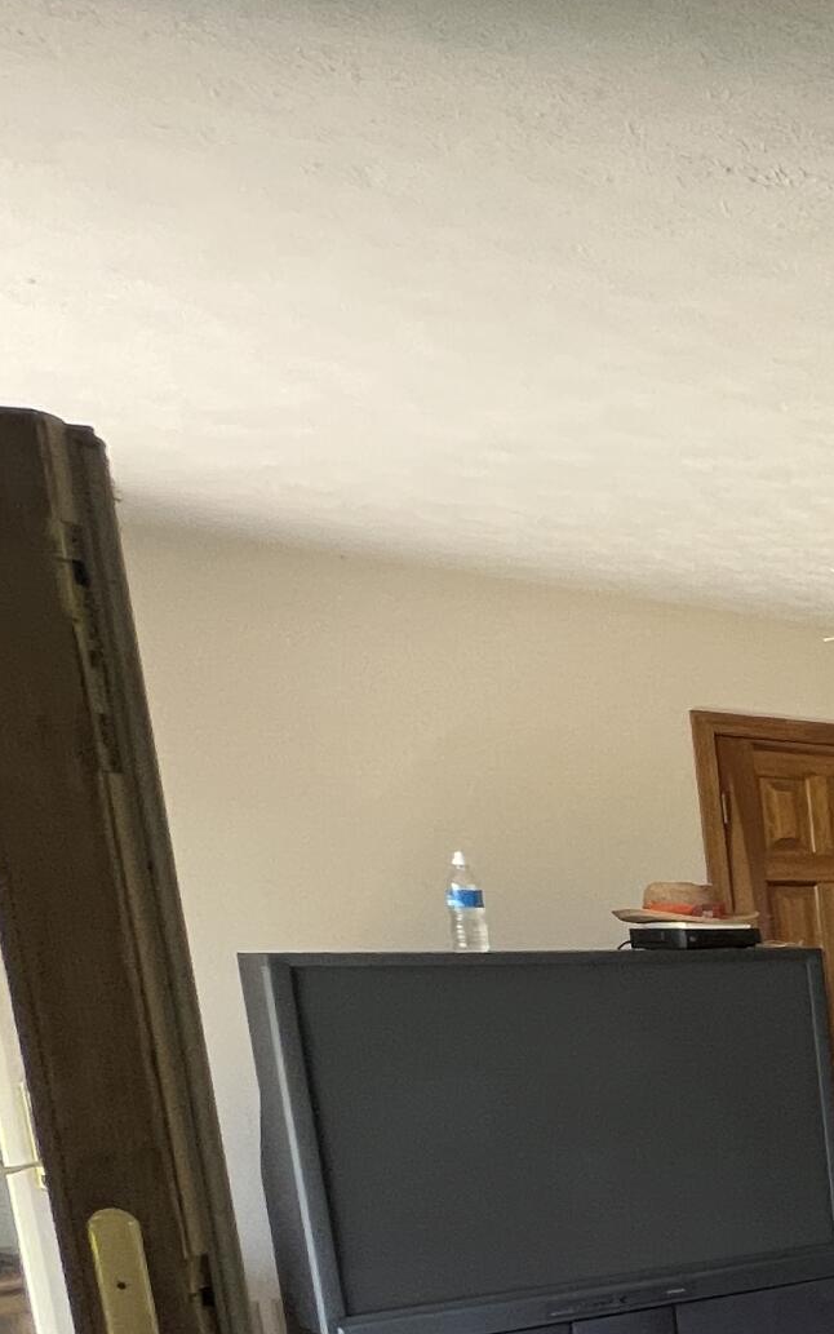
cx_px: 1761
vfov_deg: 44.5
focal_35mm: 40
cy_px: 1216
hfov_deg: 17.9
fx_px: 1454
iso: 125
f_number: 1.8
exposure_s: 1/99
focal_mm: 1.57
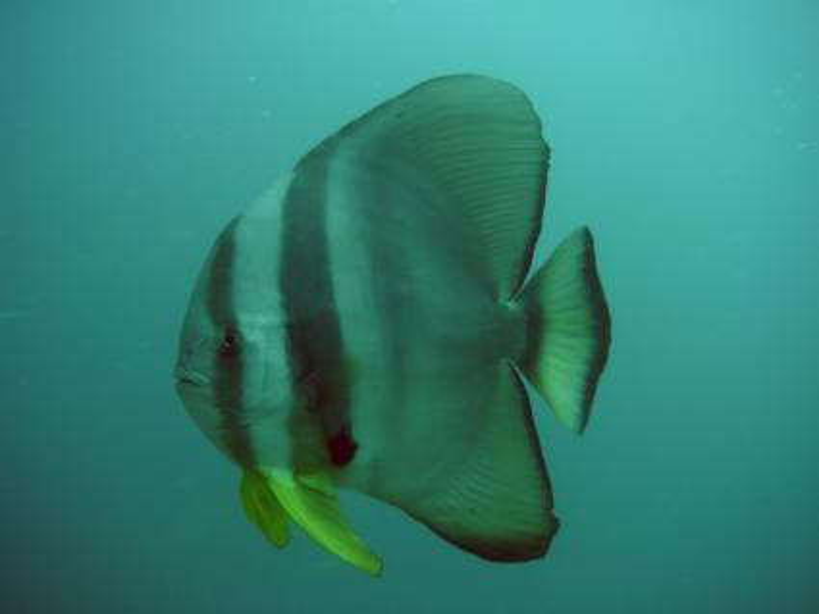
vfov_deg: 37.7
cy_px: 307
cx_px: 410
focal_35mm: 38
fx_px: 899
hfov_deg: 49.0
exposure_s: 1/90
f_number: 2.8
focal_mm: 6
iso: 50
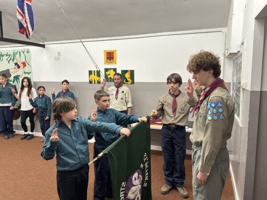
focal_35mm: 26
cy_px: 100
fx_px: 201
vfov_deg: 53.1
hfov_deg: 67.3
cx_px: 134
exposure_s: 1/100
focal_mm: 5.7
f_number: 1.5
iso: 125
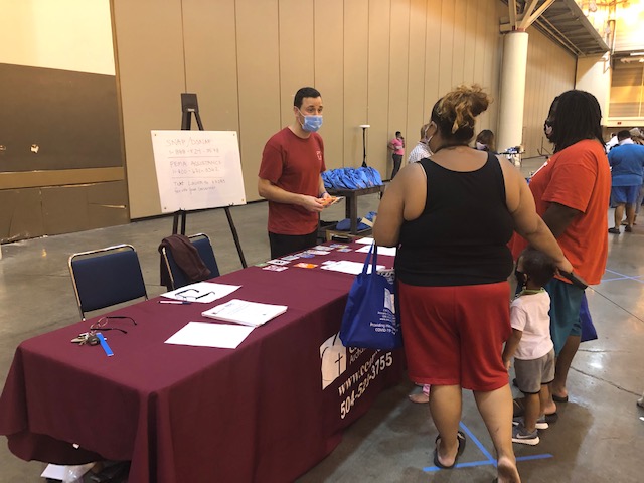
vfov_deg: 49.7
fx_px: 521
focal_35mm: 28
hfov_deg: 63.4
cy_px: 242
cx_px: 322
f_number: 1.8
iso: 64
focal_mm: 3.99
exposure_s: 1/15
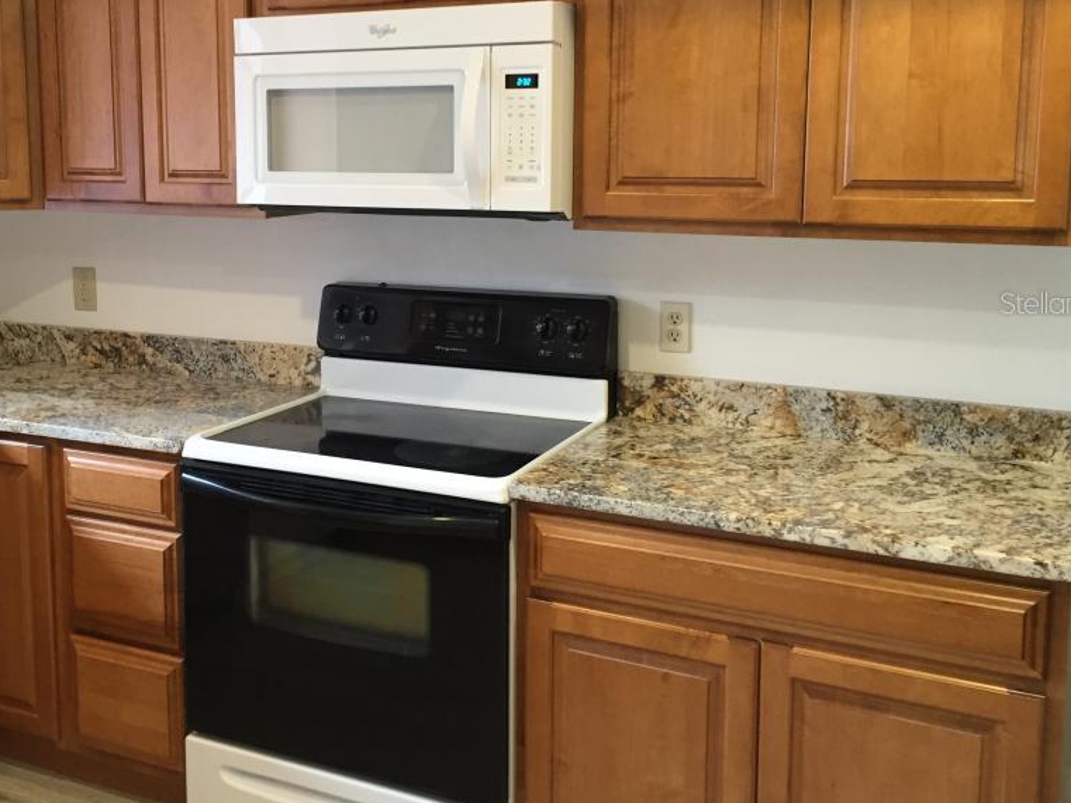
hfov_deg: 47.5
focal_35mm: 39
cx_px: 412
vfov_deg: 36.6
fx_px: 1207
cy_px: 302
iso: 100
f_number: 2.2
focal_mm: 4.15
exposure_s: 1/30
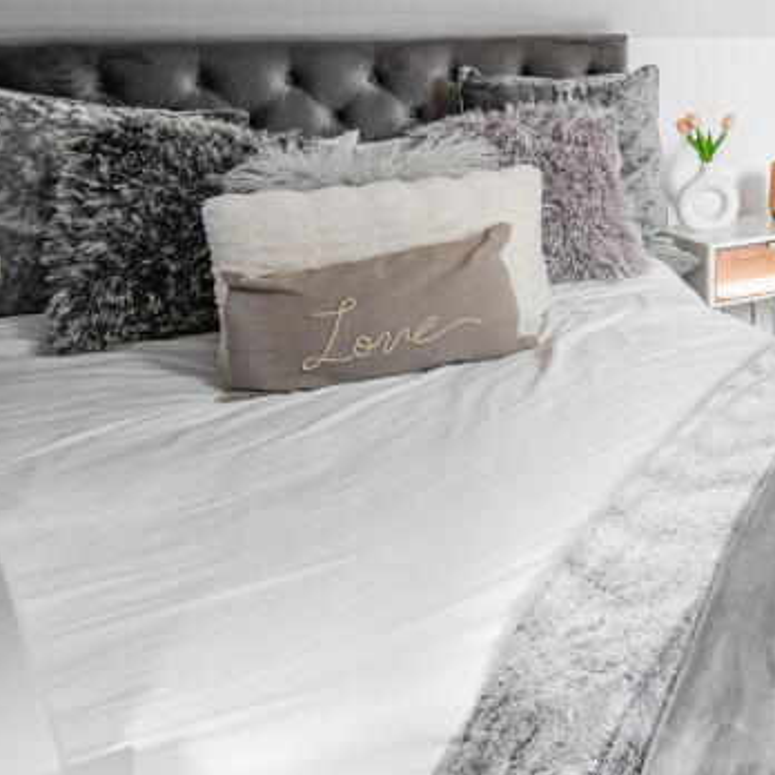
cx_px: 1051
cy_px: 41
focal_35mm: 40
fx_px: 1013
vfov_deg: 38.2
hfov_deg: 30.8
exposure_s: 1/15
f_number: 8
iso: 100
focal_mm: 16
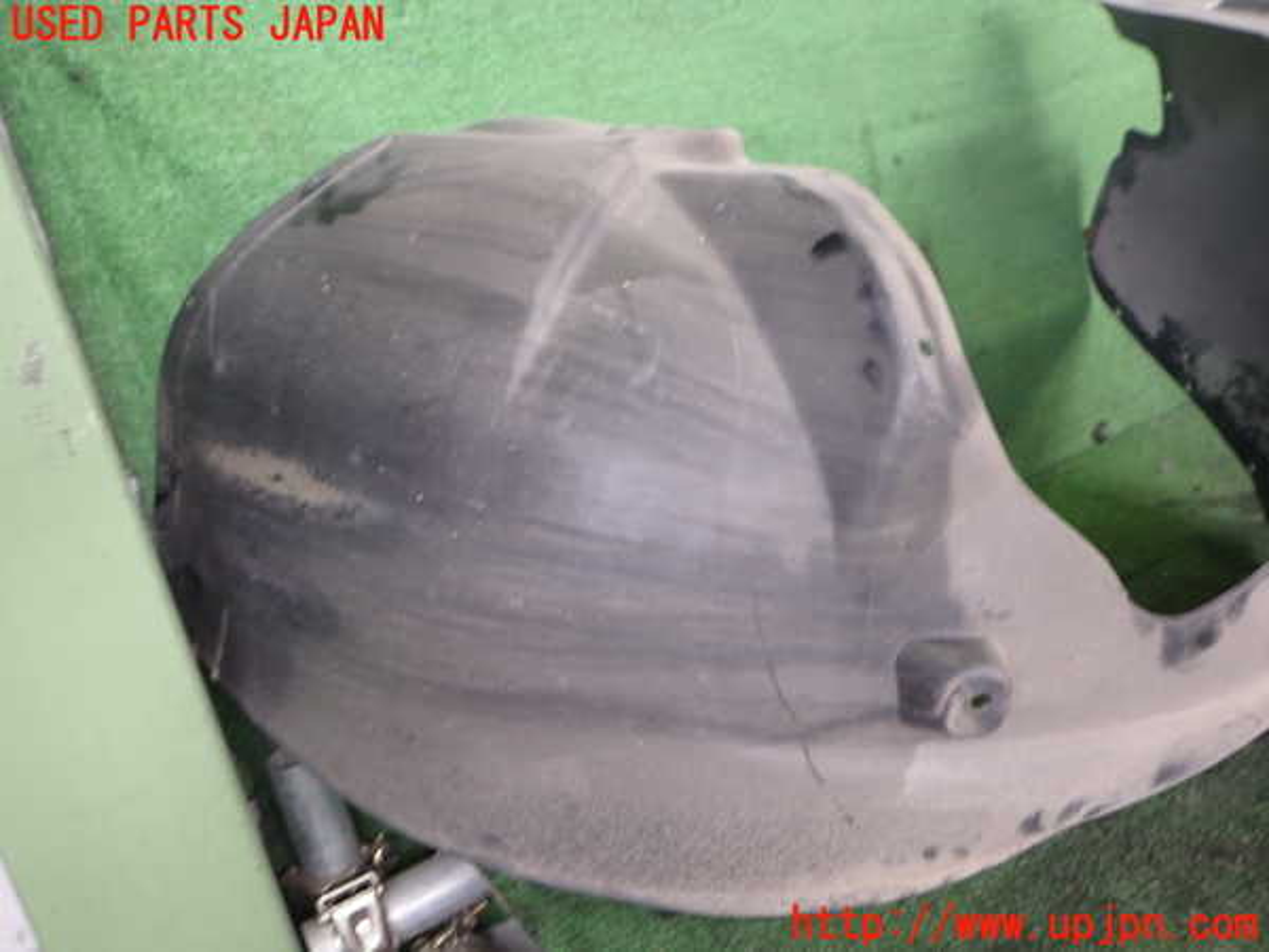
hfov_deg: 60.0
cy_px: 476
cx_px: 634
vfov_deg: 46.8
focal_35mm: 30
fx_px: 1100
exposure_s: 1/30
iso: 200
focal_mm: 5.4
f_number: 2.3
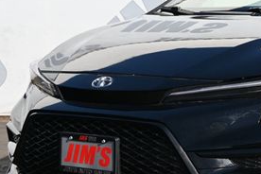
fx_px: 906
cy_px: 44
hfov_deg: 15.8
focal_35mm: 125
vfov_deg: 10.9
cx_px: 301
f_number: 5.6
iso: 100
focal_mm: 36
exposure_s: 1/250
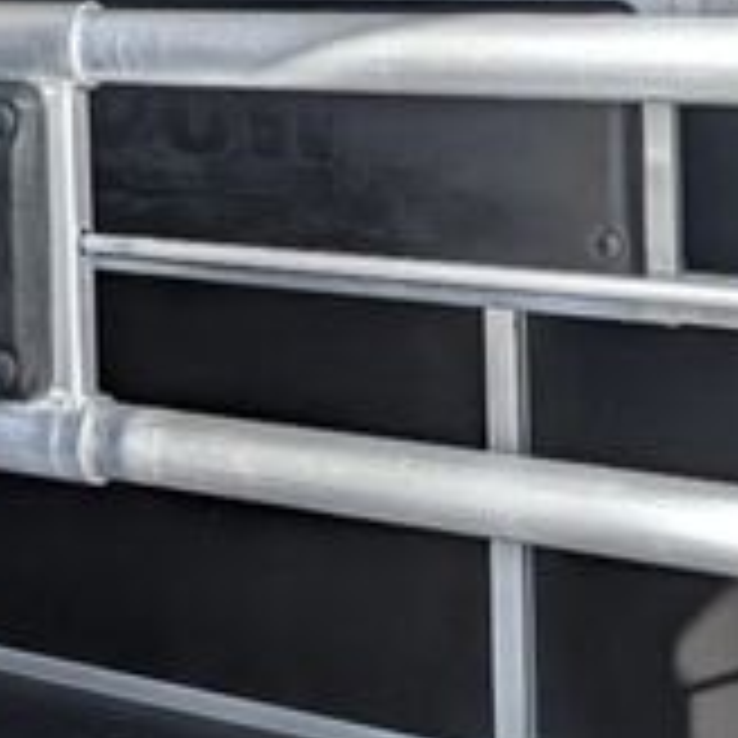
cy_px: -135
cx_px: -135
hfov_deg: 19.7
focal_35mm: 83
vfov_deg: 19.7
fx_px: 2002
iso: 13
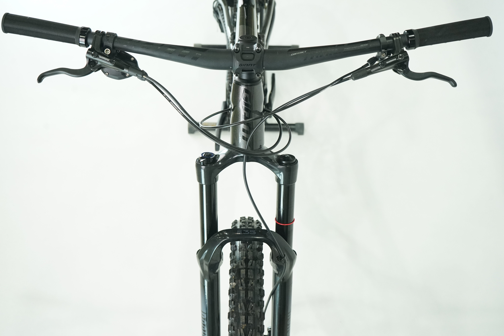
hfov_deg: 41.1
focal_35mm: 48
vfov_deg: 28.1
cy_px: 168
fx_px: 672
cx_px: 252
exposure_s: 1/200
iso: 2500
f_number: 6.3
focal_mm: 48
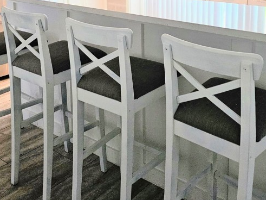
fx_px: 369
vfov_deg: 28.7
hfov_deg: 39.6
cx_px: 123
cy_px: 8
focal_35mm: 48
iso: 500
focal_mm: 6.3
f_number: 1.7
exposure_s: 1/120
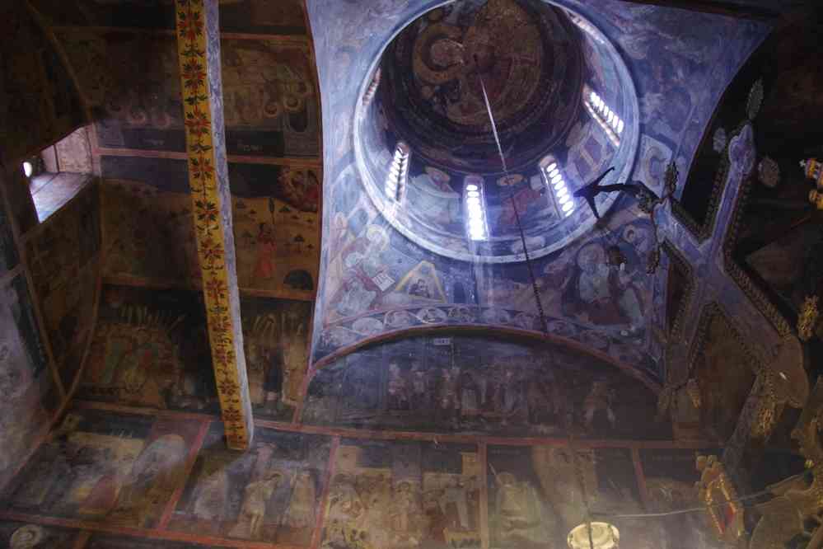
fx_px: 617
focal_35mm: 27
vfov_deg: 47.9
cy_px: 274
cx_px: 412
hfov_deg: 67.4
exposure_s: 1/6
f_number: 3.5
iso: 3200
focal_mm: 18
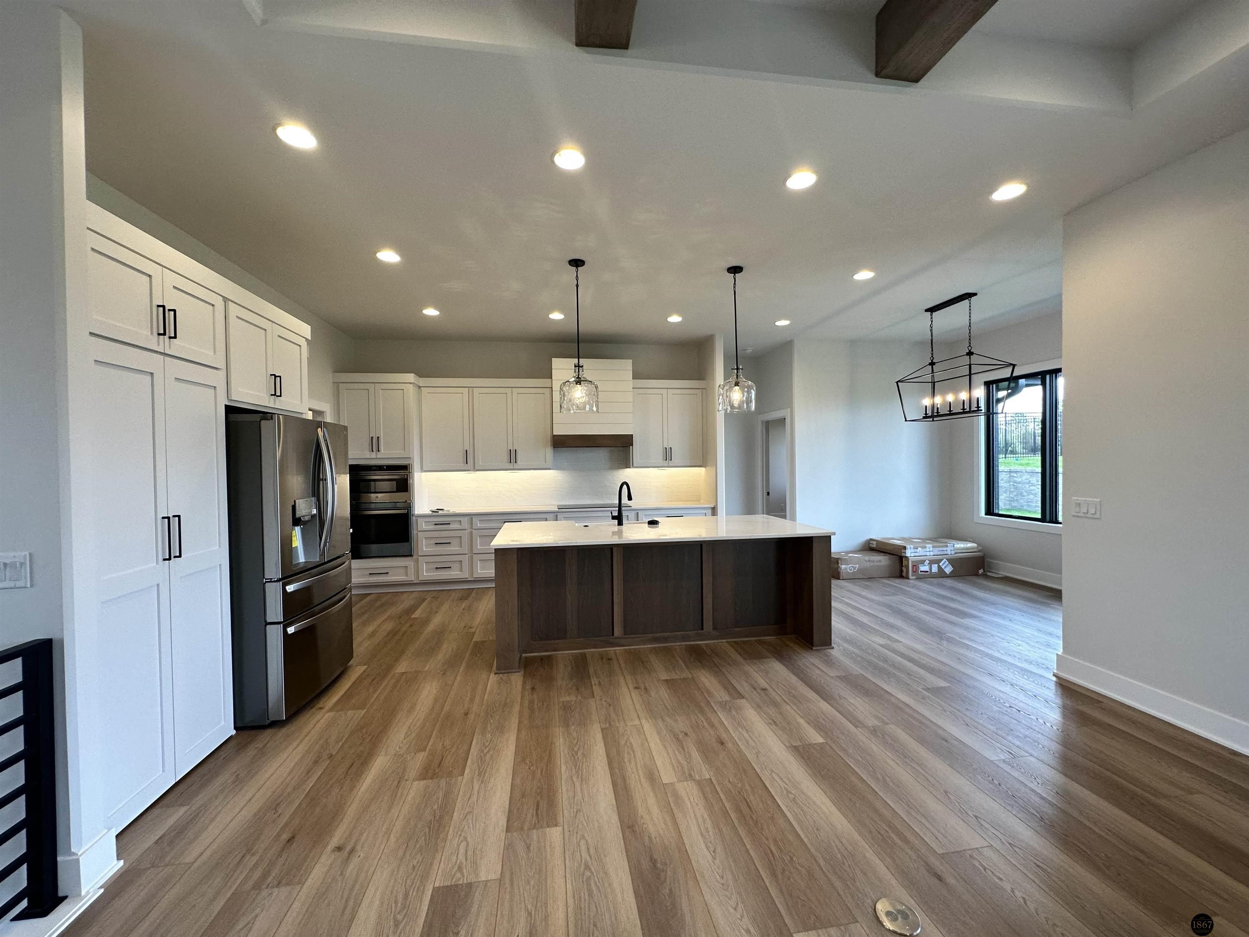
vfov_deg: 85.7
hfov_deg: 102.1
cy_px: 468
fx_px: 505
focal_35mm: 14
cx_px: 624
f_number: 2.2
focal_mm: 2.22
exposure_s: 1/120
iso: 125
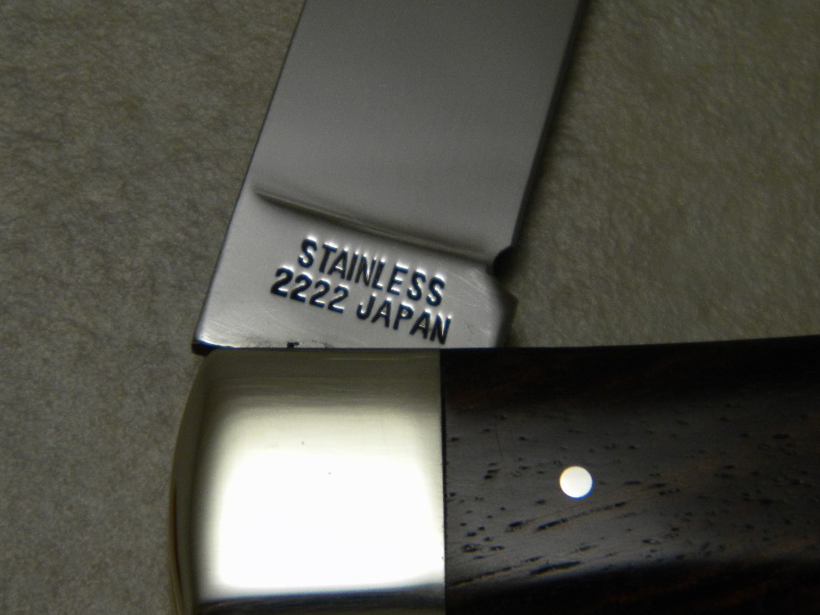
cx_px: 409
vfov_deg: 7.5
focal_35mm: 199
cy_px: 332
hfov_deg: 9.9
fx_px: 4714
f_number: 5.2
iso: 211
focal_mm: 33.1
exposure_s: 1/63.5
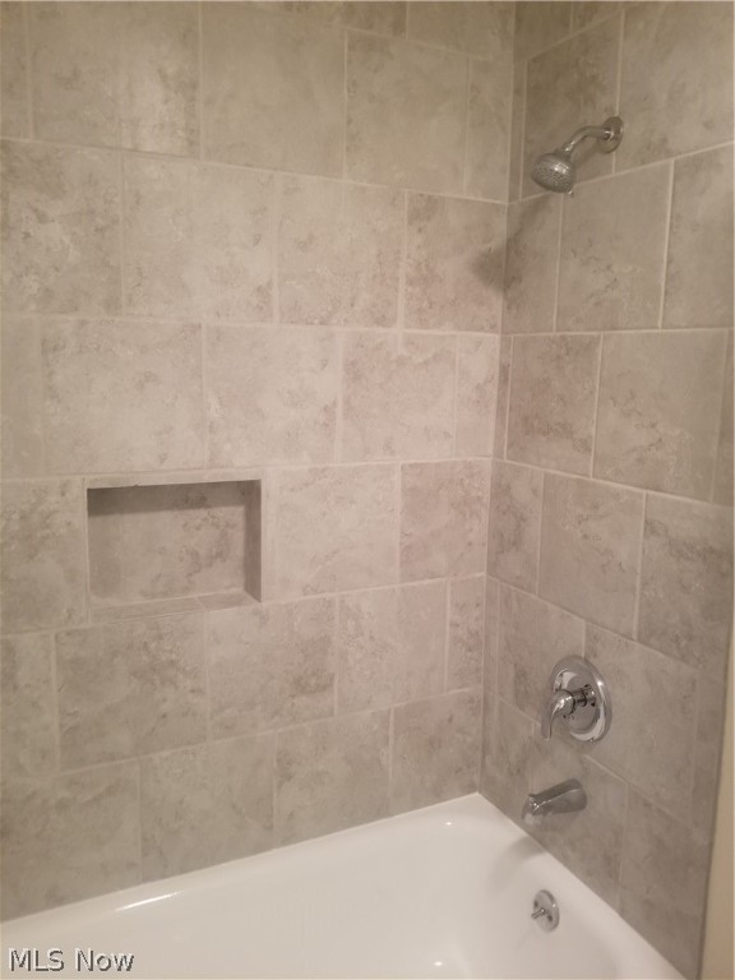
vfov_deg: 67.3
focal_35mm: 26
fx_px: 736
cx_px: 368
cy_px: 490
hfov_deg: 53.1
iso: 250
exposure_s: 1/11
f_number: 1.7
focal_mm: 4.25
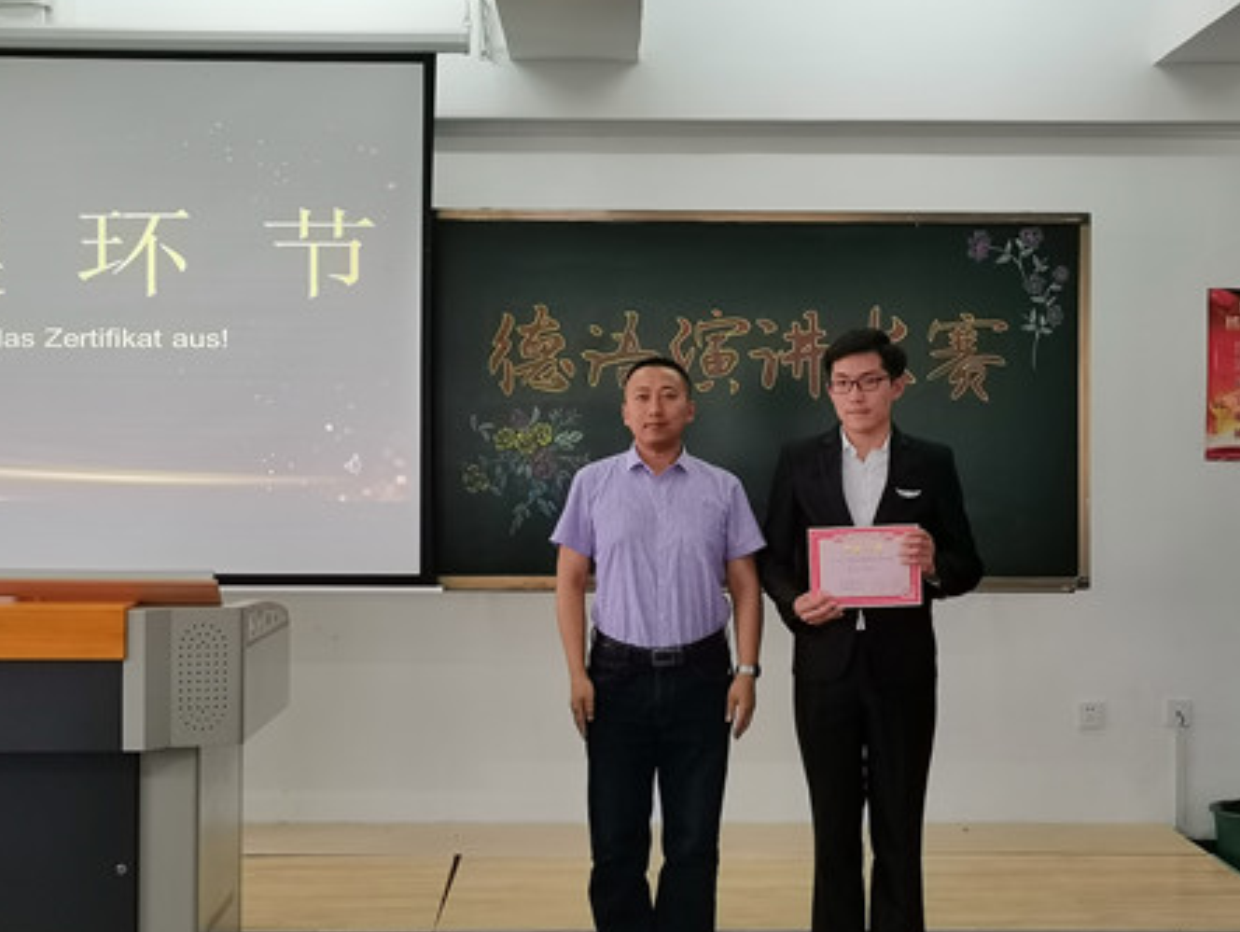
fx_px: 1900
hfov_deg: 36.1
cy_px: 441
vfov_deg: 27.6
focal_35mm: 53
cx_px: 663
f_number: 1.8
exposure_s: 1/50
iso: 250
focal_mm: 5.58
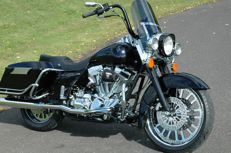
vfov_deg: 18.9
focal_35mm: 72
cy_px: 78
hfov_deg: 28.1
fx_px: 462
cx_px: 109
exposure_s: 1/250
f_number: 8
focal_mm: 44
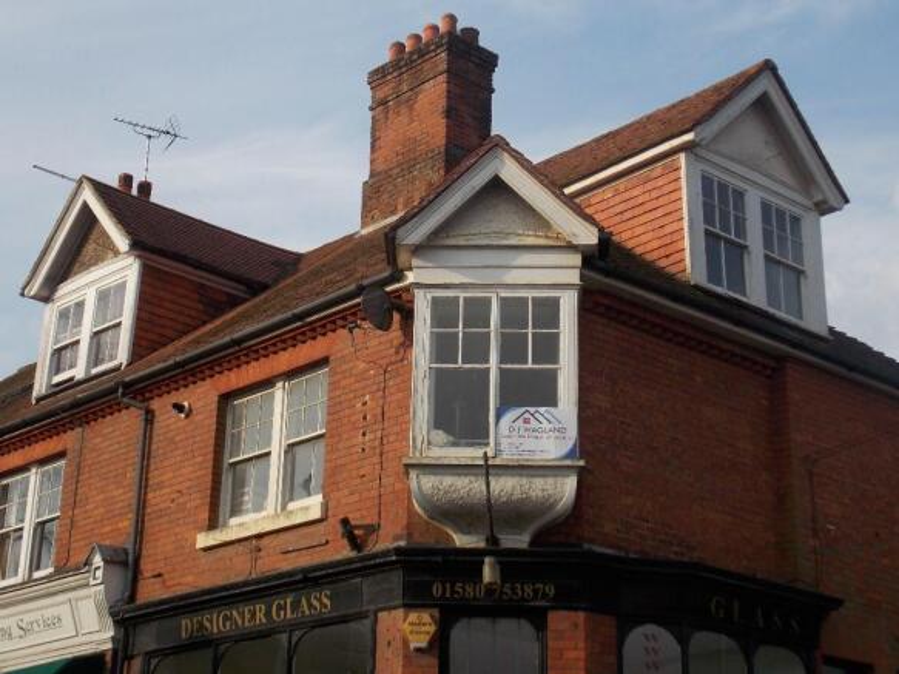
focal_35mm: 59
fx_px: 1532
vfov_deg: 24.8
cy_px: 337
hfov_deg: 32.7
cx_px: 450
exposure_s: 1/500
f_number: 4
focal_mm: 10.5
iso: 80
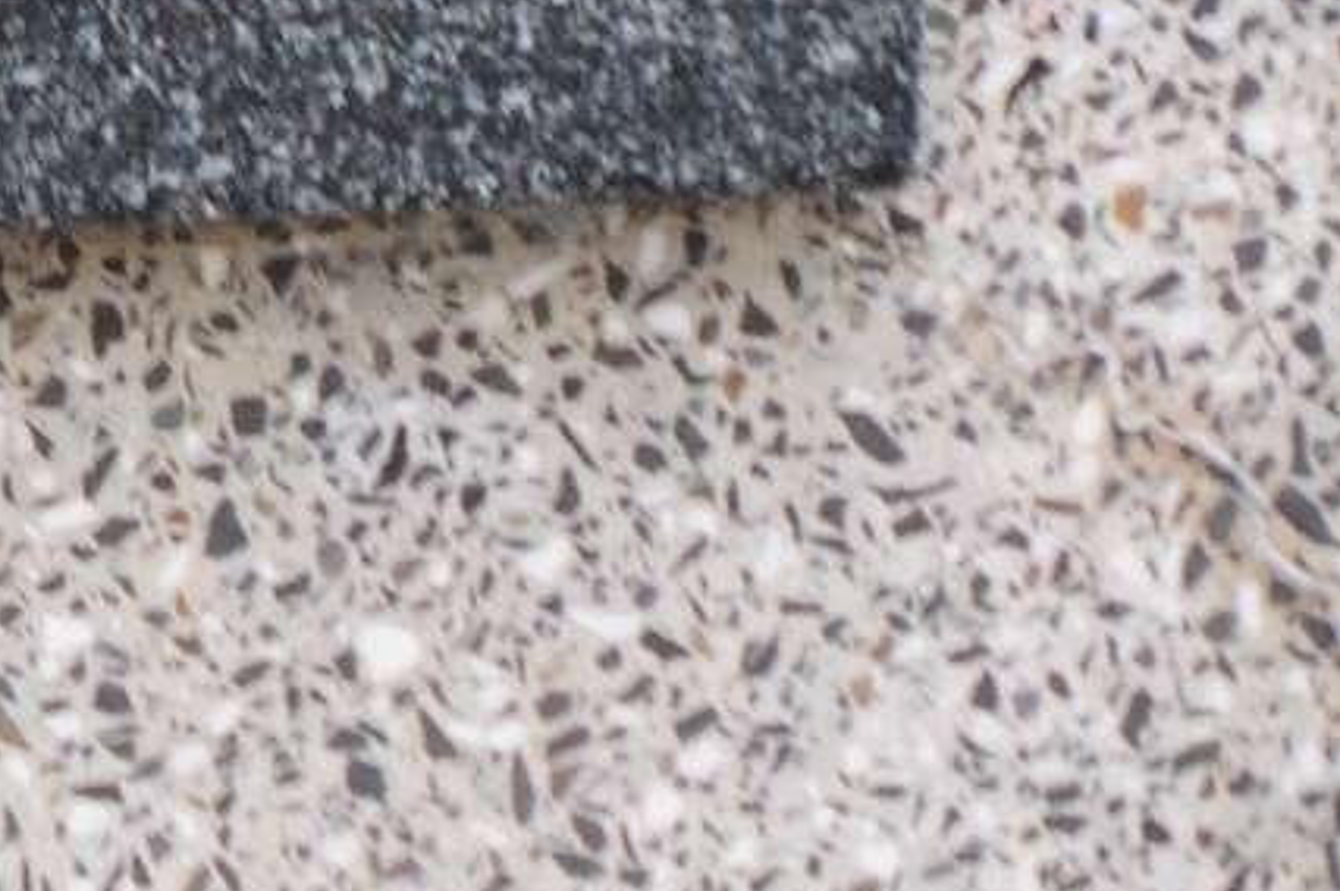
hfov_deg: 1.6
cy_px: -969
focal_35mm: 1280
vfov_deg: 1.1
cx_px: -1531
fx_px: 47606
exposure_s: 1/200
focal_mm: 170
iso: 640
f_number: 7.1
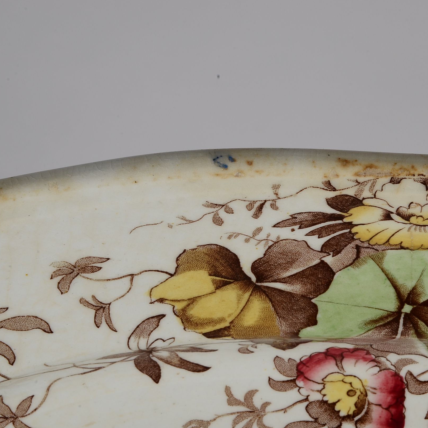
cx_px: 267
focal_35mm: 203
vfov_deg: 8.6
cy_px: 213
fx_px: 2835
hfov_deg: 8.6
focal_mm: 105
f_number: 22
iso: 100
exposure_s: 1/125
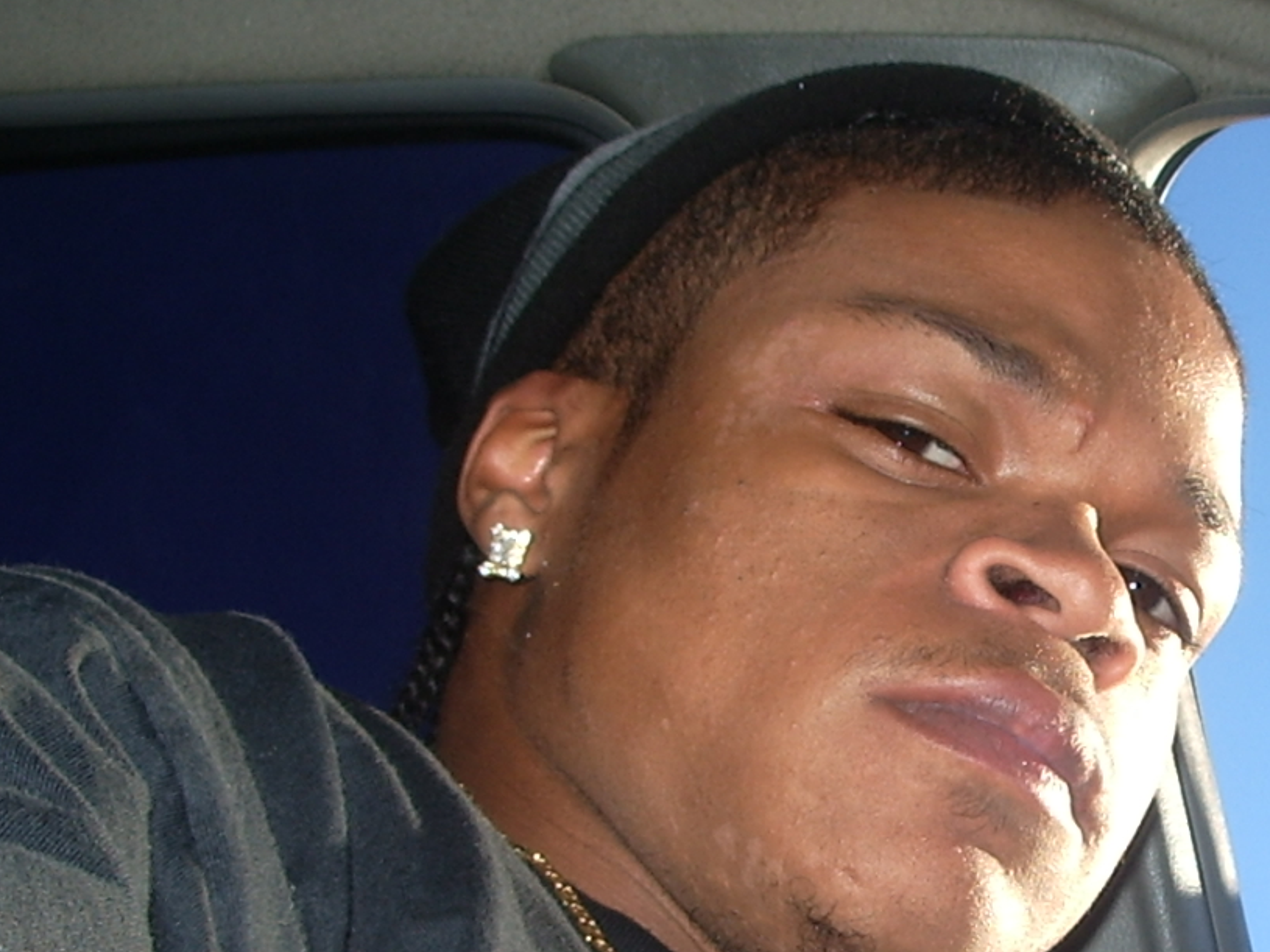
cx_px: 1039
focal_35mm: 88
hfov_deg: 21.9
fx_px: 3228
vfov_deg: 16.7
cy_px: 675
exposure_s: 1/200
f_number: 4.3
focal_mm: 5.8
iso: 50
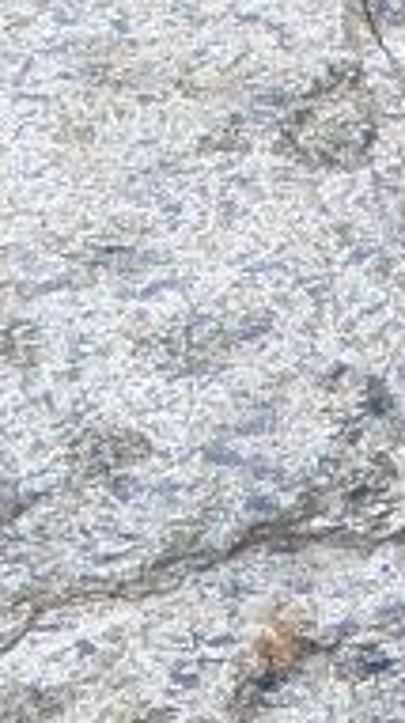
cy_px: 538
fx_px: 6645
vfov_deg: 6.2
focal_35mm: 347
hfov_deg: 3.4
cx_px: 1060
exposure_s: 1/200
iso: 50
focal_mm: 6.7
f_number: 3.5
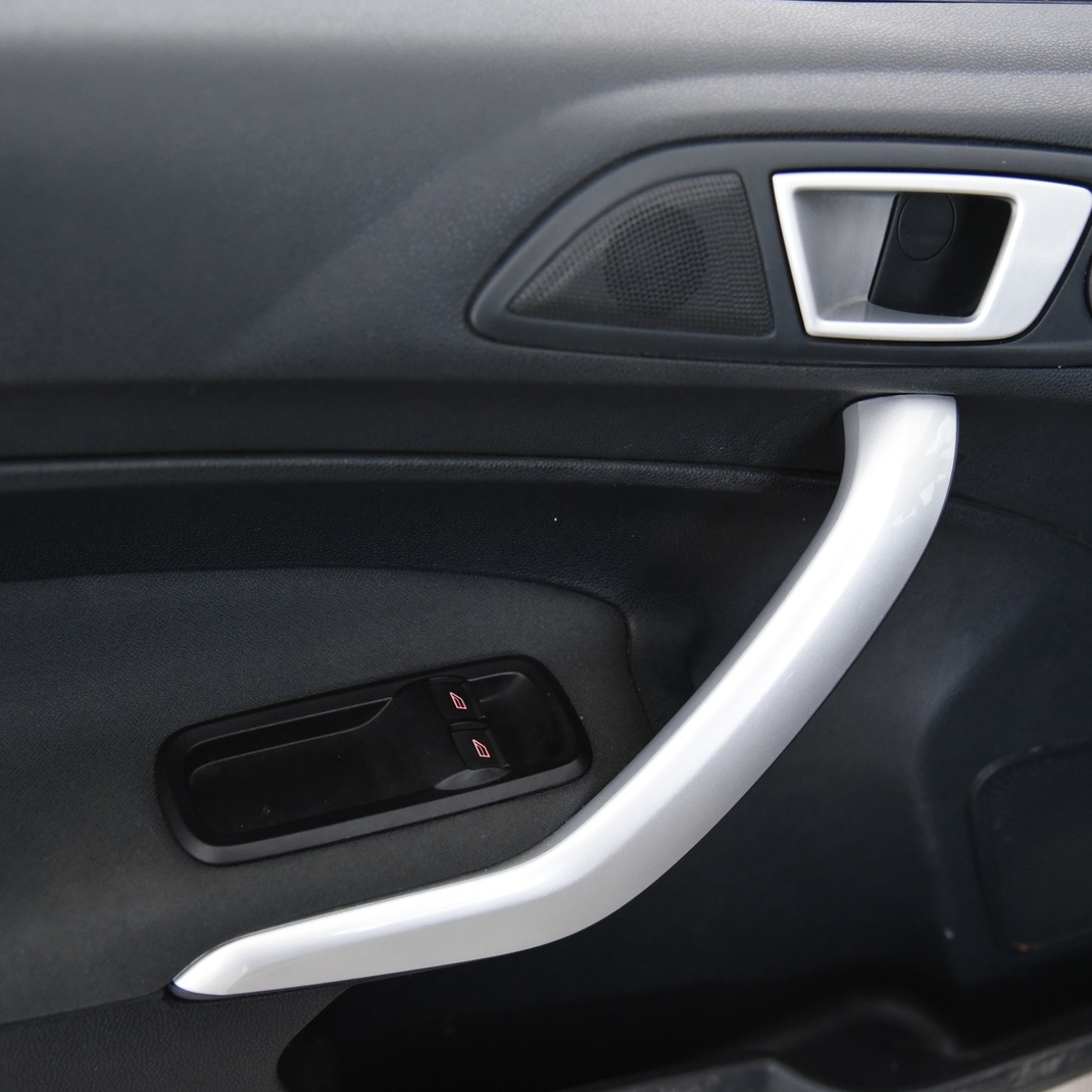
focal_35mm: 45
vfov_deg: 37.6
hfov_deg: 37.5
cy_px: 548
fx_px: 1606
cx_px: 565
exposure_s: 1/30
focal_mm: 35
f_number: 4
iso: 4000
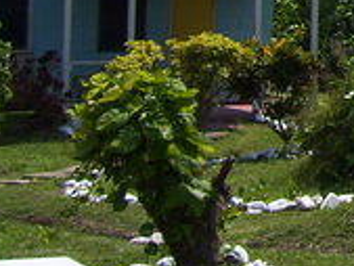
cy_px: -159
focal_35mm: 136
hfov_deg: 13.1
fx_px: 1392
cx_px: 637
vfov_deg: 10.5
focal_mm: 6
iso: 80
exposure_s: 1/640
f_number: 4.8
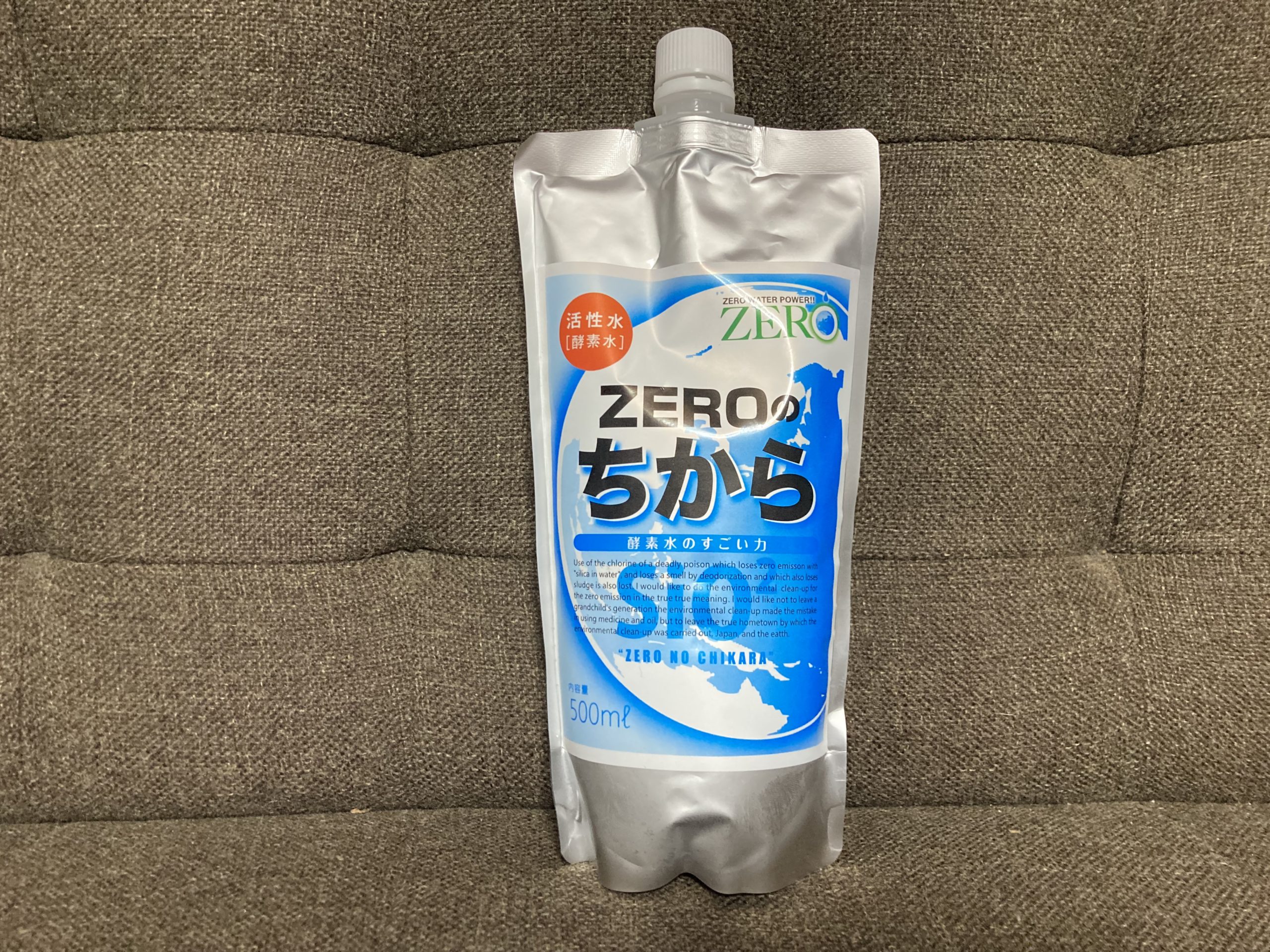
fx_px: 1027
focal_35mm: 28
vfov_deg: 49.7
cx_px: 635
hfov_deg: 63.4
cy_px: 476
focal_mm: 3.99
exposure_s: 1/50
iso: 250
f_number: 1.8
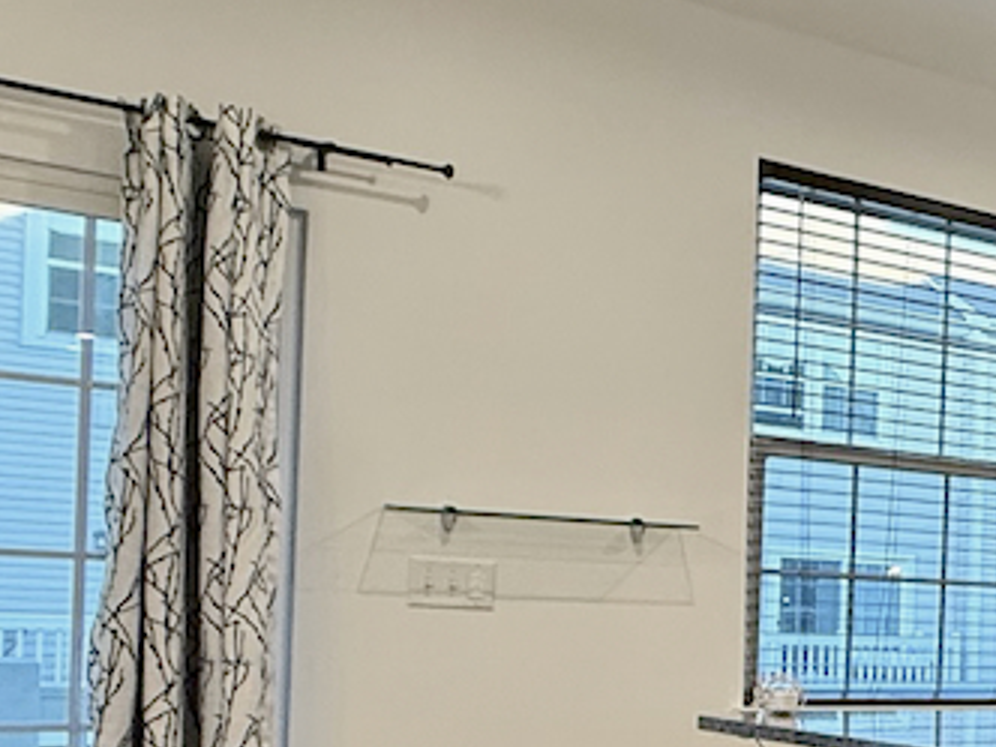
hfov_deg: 23.2
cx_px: 1701
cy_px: 657
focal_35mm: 54
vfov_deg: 26.2
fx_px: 1554
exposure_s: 1/60
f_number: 2.2
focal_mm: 2.22
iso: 320
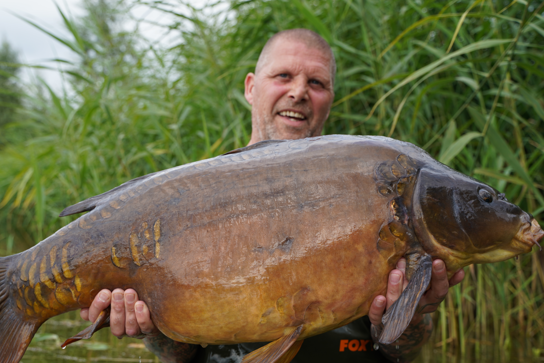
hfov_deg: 39.5
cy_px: 219
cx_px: 238
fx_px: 756
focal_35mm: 50
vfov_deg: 26.9
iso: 125
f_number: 4.5
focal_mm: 40
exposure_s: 1/200
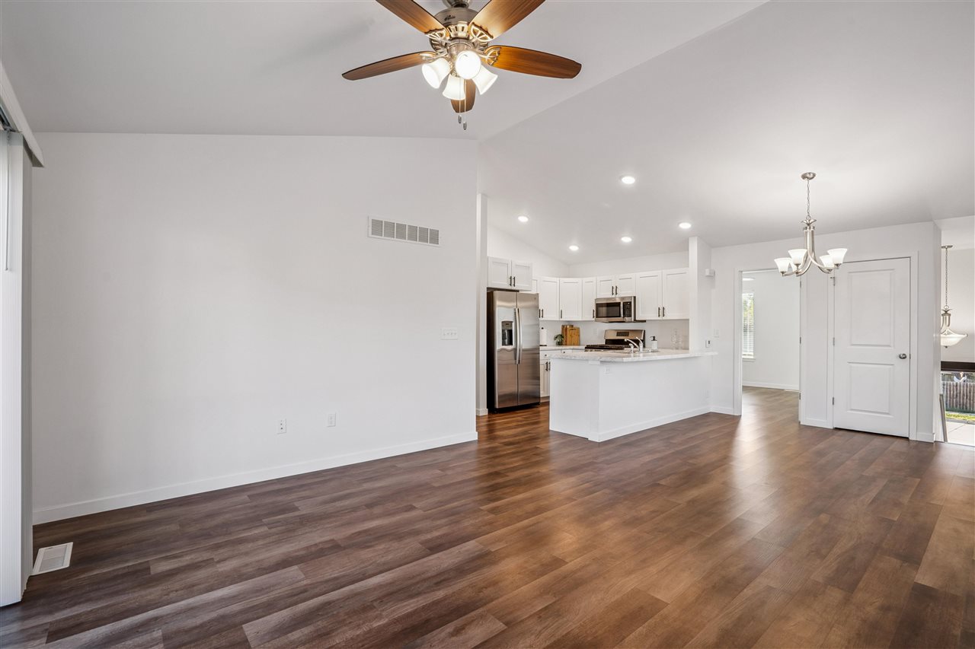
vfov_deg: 73.7
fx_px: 433
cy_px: 324
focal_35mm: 16
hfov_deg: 96.7
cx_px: 488
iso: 400
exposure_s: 1/25
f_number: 9
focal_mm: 16
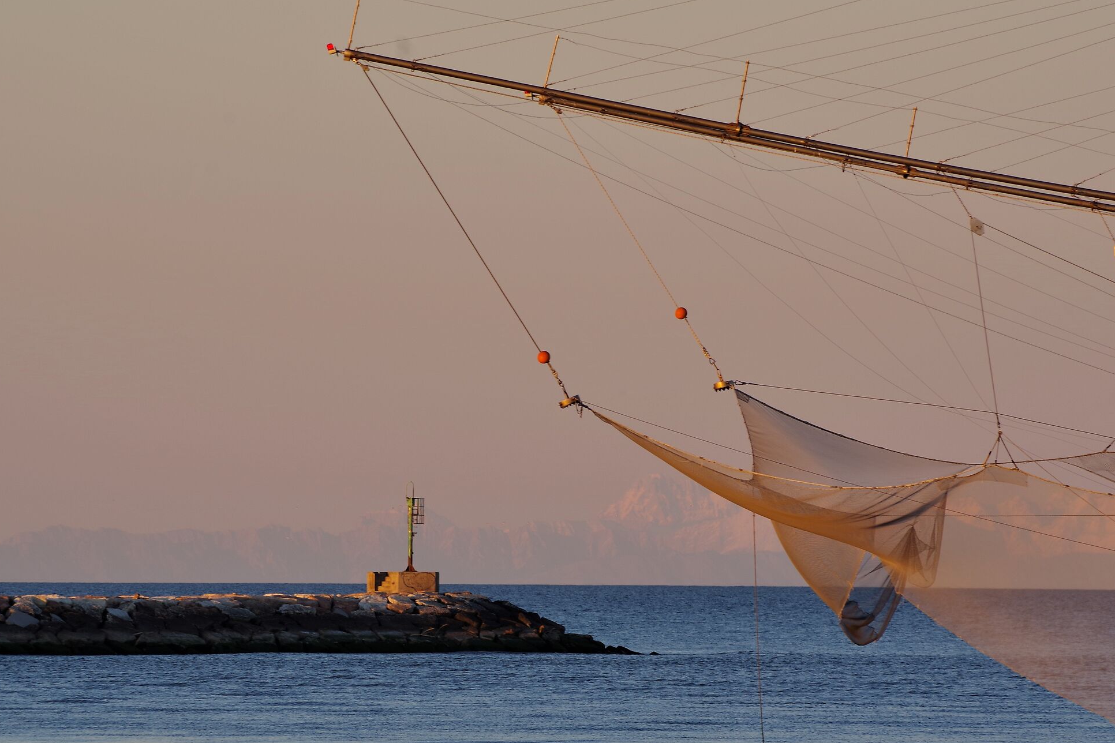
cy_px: 430
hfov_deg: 3.7
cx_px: 500
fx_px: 17312
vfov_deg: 2.5
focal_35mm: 559
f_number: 11
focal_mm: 300
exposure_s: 1/40
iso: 100
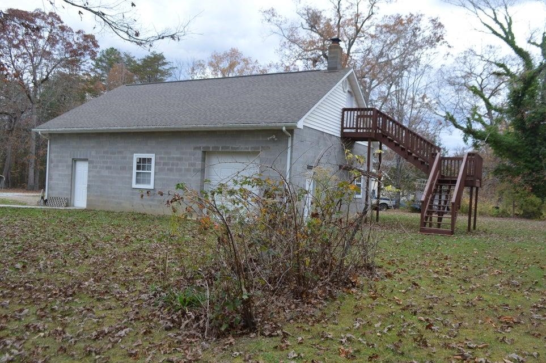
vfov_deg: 43.5
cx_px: 273
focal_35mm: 30
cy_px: 182
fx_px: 455
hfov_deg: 62.0
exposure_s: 1/125
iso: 320
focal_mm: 20
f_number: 5.6
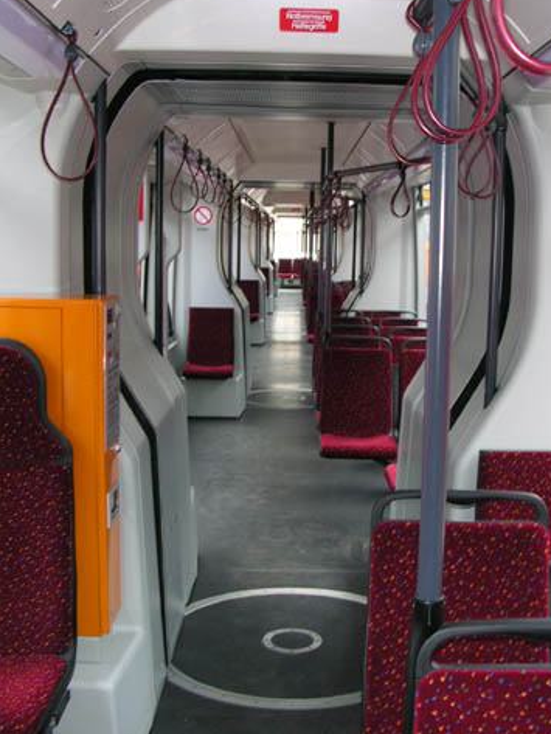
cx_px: 319
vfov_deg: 43.8
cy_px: 354
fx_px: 912
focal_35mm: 43
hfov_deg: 33.5
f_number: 2.7
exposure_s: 1/30
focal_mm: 5.6
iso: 100
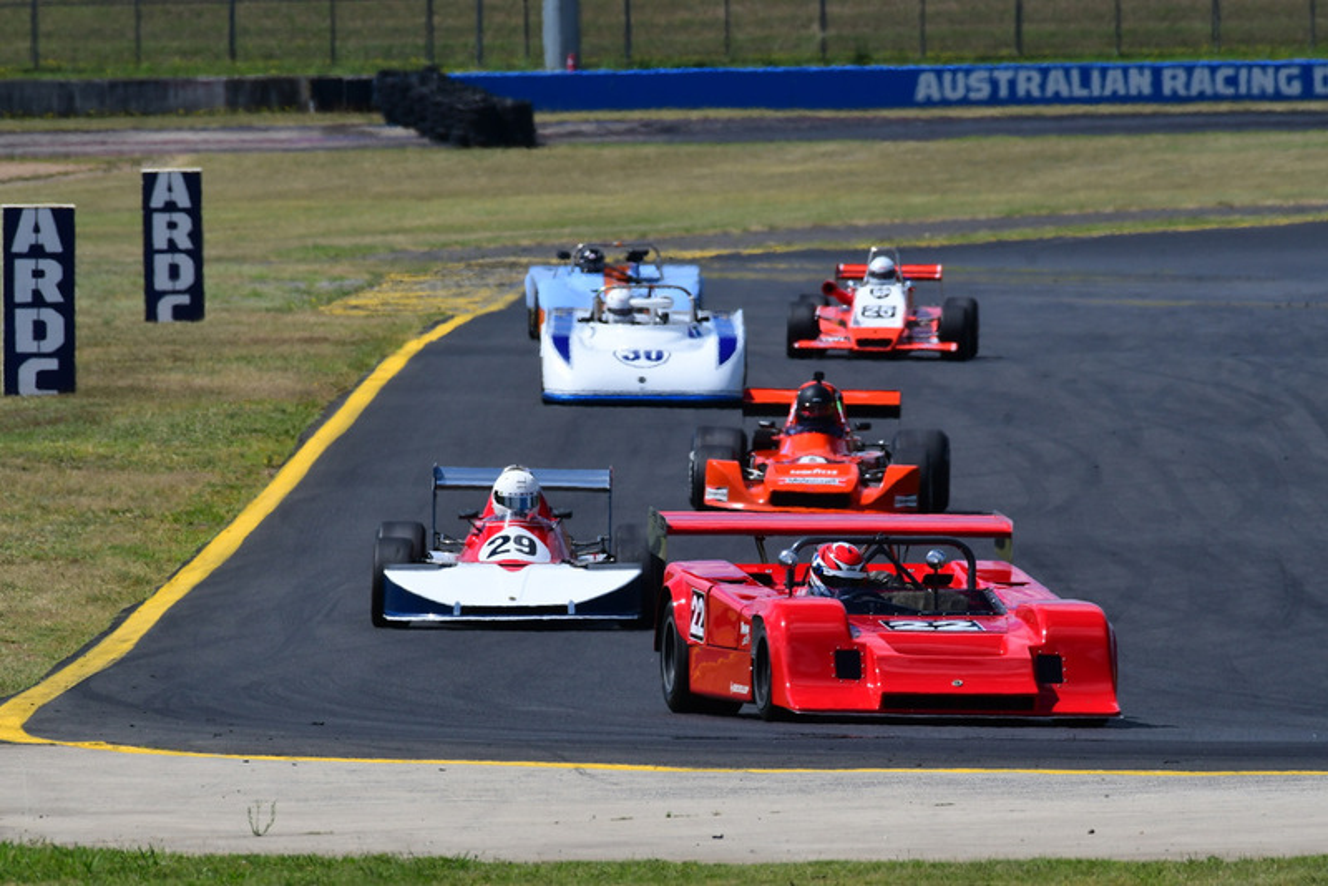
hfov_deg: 2.7
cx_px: 664
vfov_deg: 1.8
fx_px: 27675
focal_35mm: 750
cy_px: 443
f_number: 13
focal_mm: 500
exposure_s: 1/640
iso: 320
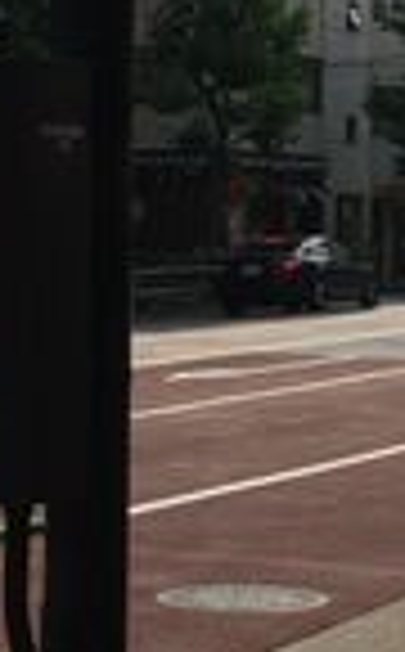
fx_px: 2414
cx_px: 590
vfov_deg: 15.4
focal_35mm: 136
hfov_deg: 9.4
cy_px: 247
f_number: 2.2
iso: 32
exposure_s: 1/2083
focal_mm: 4.15
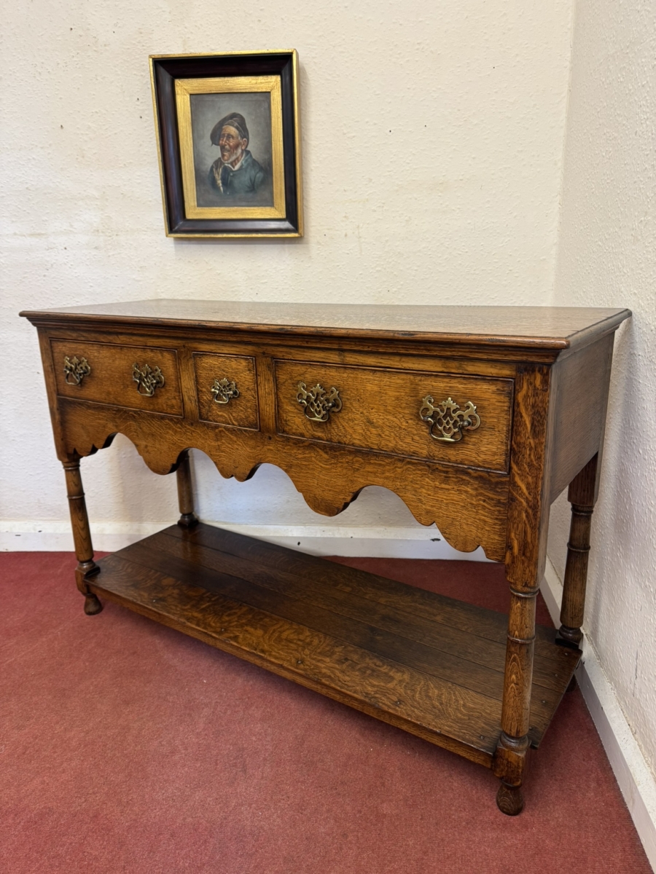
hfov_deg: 56.8
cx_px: 328
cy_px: 437
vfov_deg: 71.6
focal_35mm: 24
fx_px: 606
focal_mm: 6.76
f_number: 1.78
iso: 125
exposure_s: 1/50
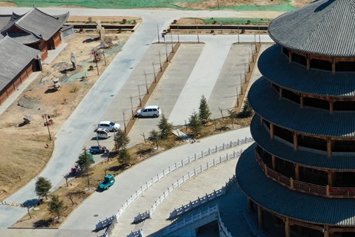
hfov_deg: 25.1
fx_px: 759
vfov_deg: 17.4
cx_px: 353
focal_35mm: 77
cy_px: 230
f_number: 11
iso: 100
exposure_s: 1/160
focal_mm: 10.26
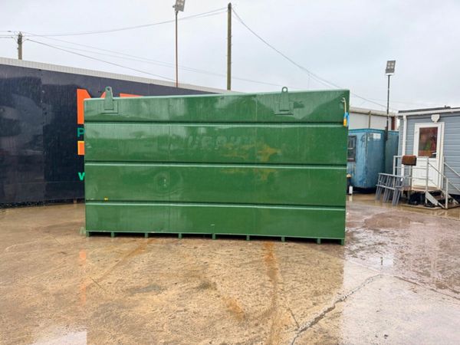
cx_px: 230
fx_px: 319
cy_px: 172
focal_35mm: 24
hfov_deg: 71.6
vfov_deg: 56.8
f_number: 1.78
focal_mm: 6.76
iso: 160
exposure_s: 1/215
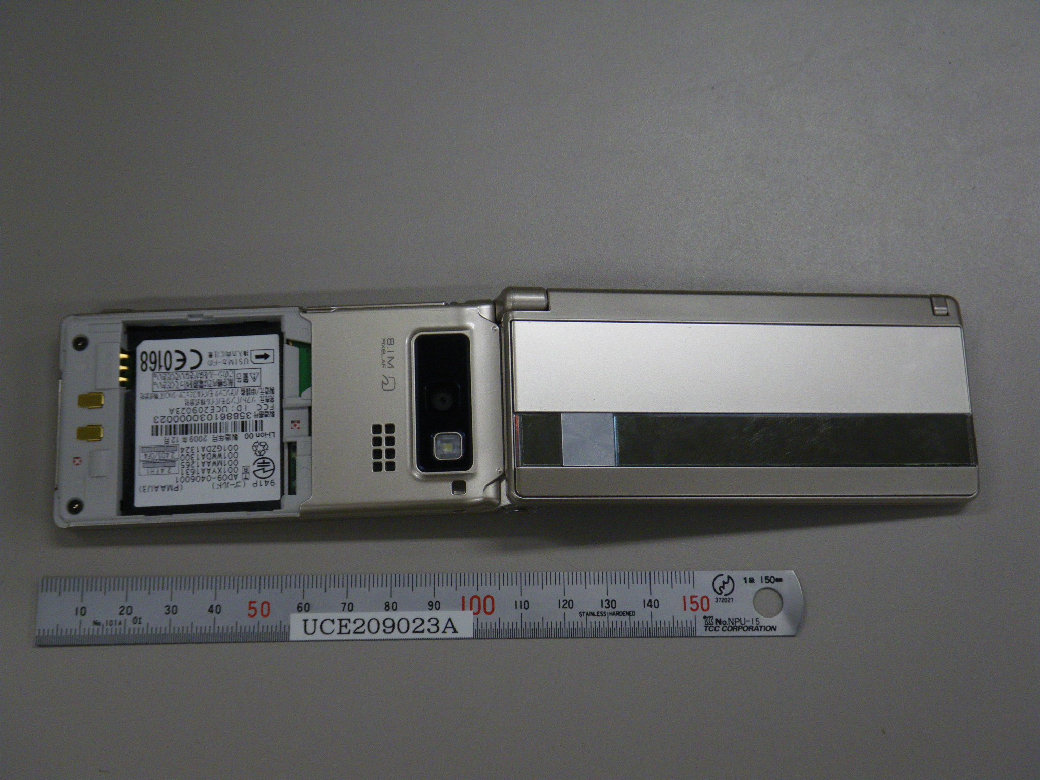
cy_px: 390
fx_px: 1532
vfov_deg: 28.6
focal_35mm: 51
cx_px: 520
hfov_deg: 37.5
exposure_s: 1/60
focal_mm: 9.1
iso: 250
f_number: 4.4
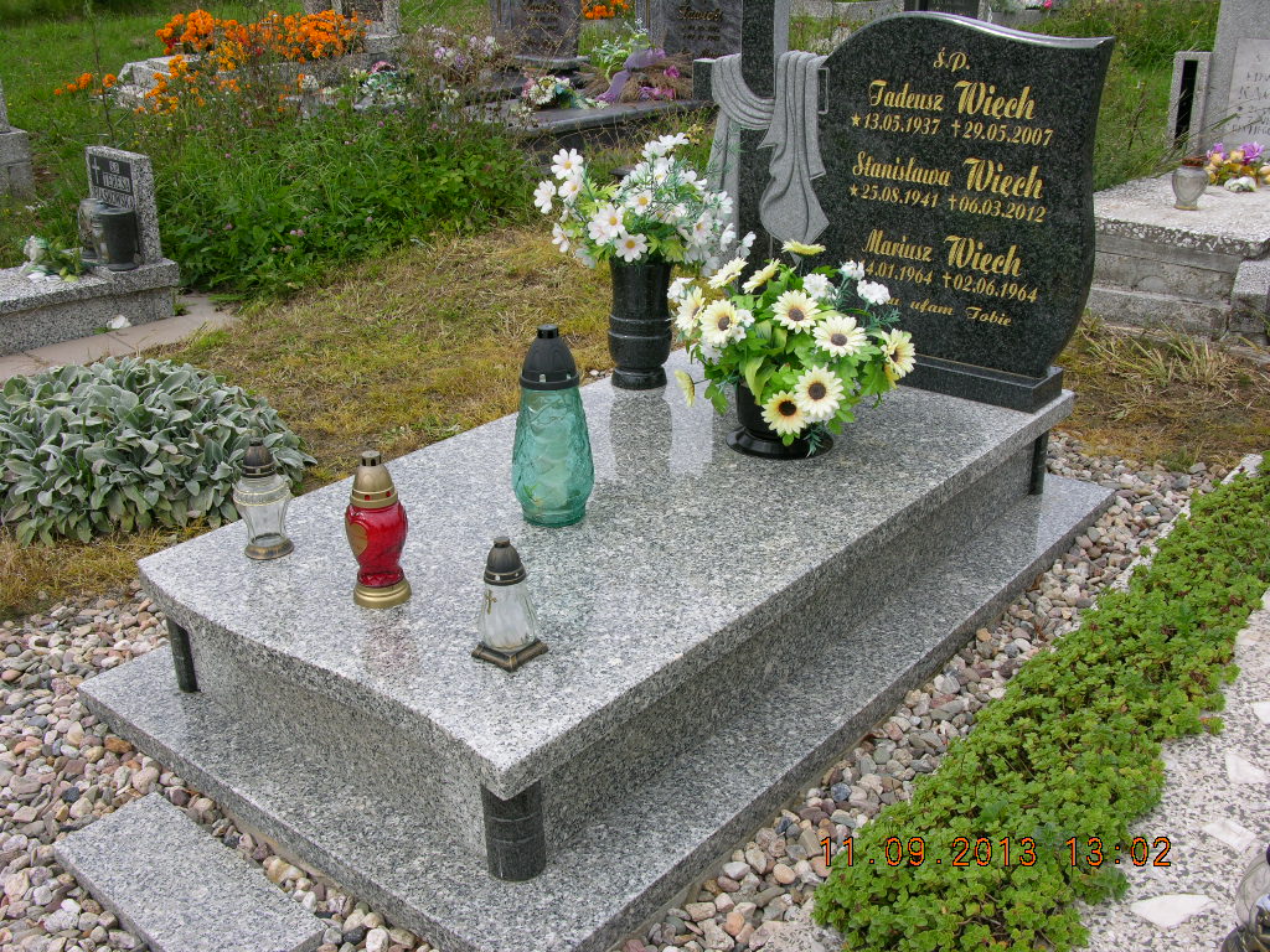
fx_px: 1284
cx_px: 635
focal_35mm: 35
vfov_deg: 40.7
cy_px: 476
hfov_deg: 52.6
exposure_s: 1/190
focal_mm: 8.9
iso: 50
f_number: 5
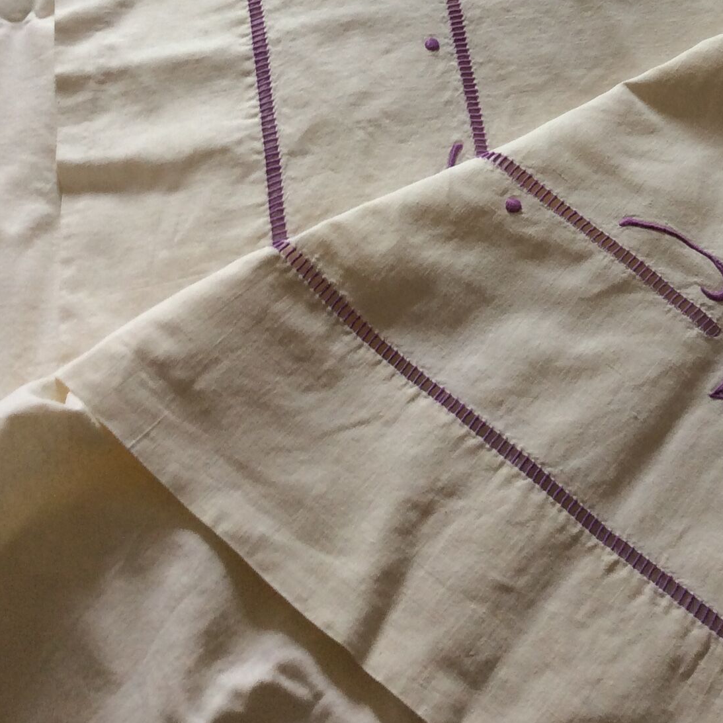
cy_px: -111
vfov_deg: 23.8
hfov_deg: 25.0
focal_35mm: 67
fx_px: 1583
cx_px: 638
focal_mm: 3.3
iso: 32
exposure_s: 1/50
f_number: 2.4
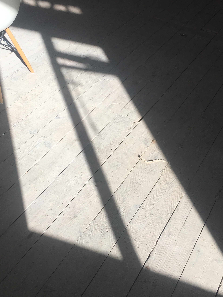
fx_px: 395
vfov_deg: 41.1
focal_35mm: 46
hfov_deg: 31.5
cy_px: 122
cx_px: 112
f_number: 2.2
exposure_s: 1/874
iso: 25
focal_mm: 4.15
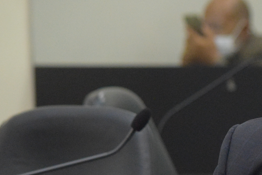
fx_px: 3754
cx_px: 304
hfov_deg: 4.0
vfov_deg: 2.7
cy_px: 164
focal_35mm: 515
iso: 5000
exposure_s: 1/125
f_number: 4.8
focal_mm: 125
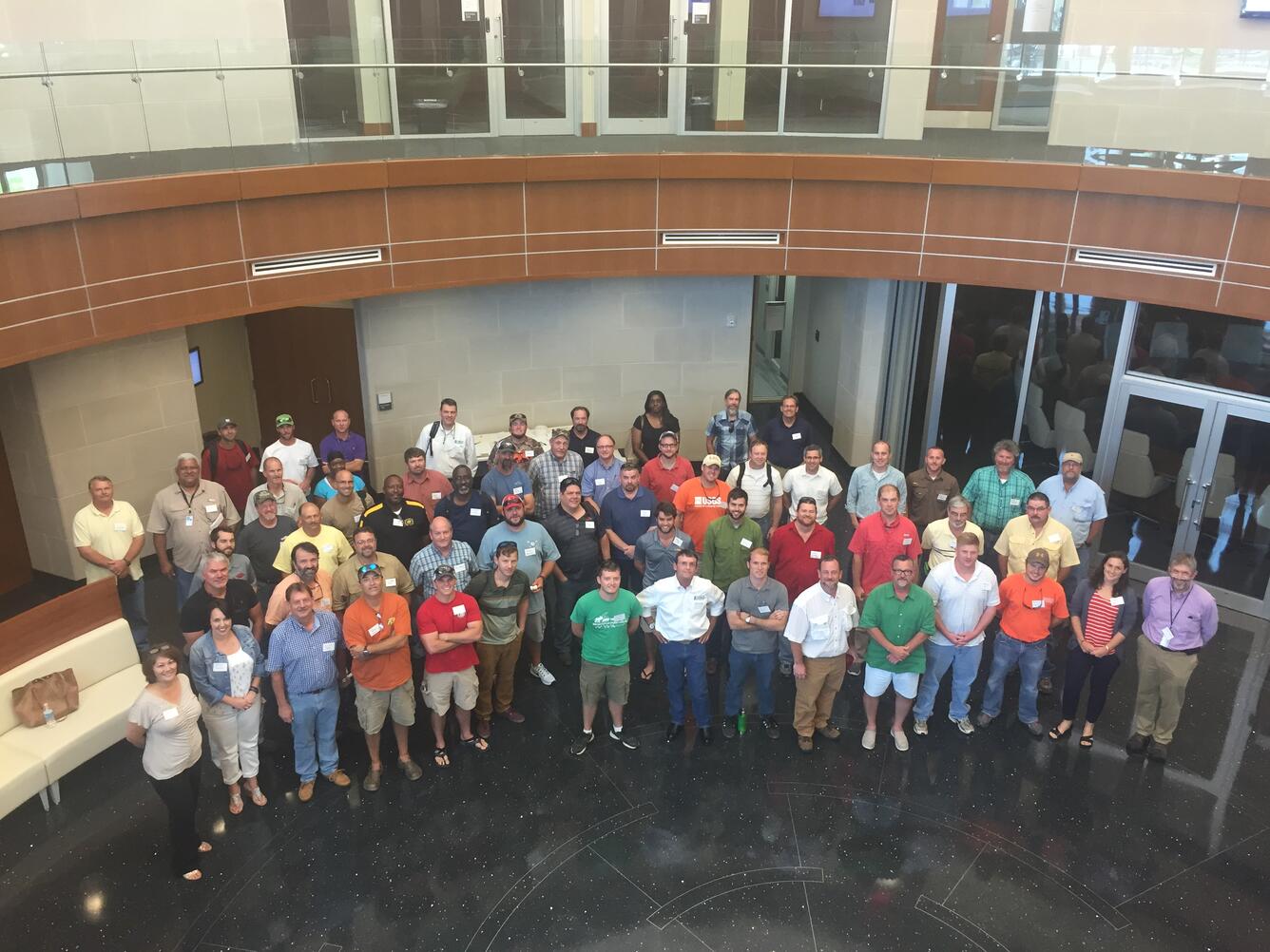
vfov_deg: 48.2
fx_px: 1064
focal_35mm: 29
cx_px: 635
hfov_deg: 61.7
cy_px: 476
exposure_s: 1/30
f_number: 2.2
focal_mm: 4.15
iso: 80
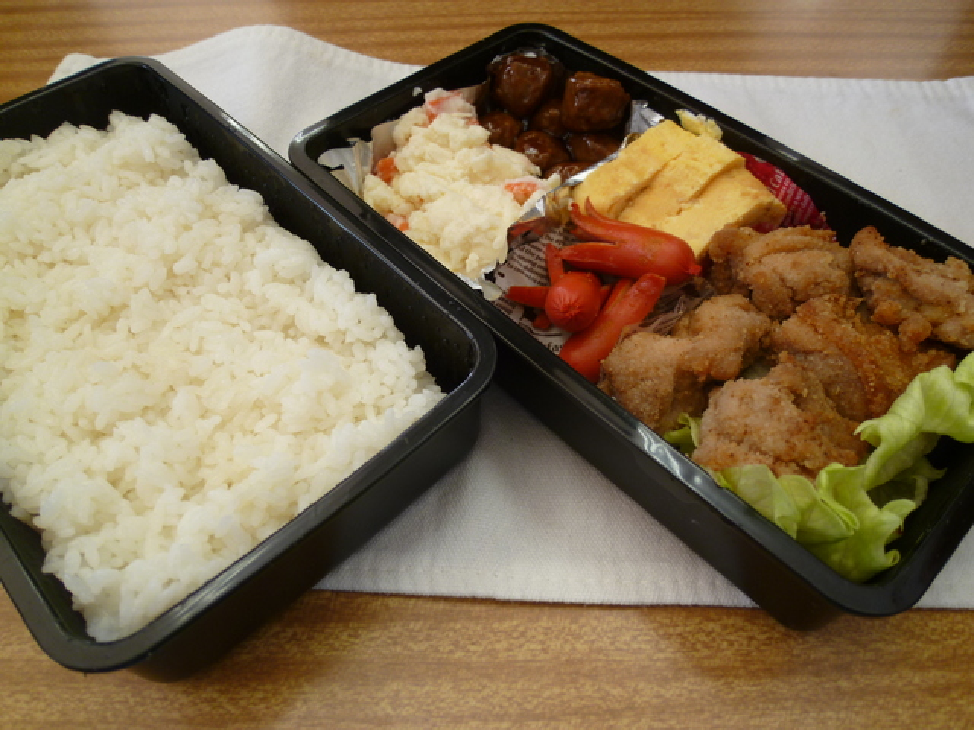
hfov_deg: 71.6
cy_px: 365
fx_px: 675
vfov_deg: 56.8
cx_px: 487
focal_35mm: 24
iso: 80
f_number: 2.2
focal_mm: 4.3
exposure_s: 1/60
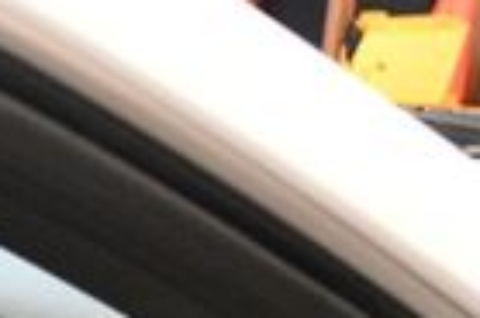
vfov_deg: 7.3
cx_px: -570
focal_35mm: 180
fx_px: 2395
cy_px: 674
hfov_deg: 10.3
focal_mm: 26
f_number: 3.8
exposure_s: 1/60
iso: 3200
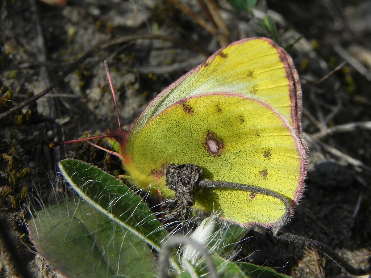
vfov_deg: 14.1
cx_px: 186
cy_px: 139
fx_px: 1125
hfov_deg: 18.7
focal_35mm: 105
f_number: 8
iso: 160
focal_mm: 18.8
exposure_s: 1/498
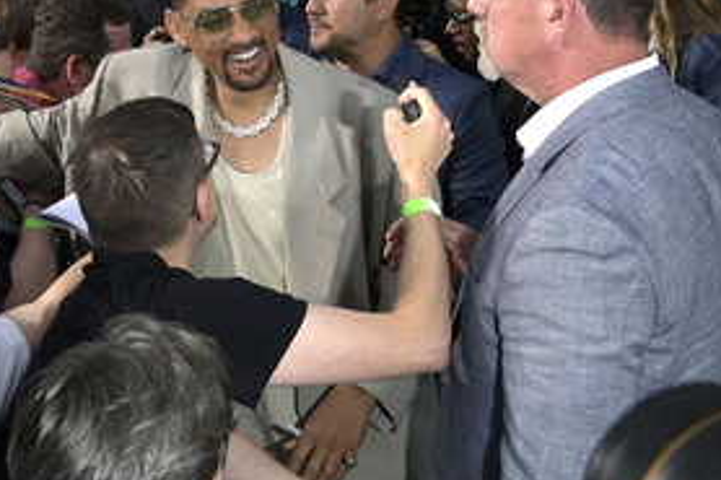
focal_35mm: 39
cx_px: 196
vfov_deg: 34.1
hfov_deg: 48.0
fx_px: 781
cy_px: 195
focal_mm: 24
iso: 320
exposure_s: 1/250
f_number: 5.6
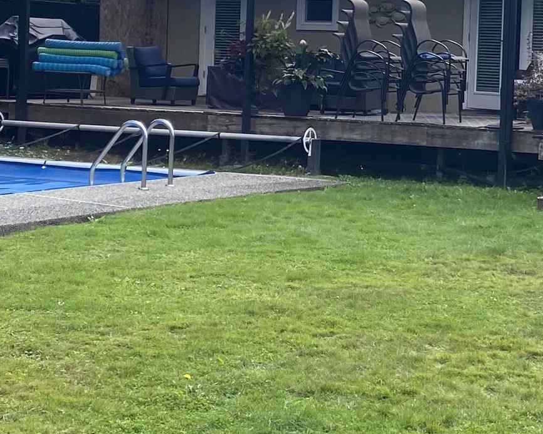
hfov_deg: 21.1
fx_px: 1447
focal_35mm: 90
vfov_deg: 17.0
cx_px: 416
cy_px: 90
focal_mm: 4.25
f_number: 1.8
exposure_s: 1/690
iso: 32
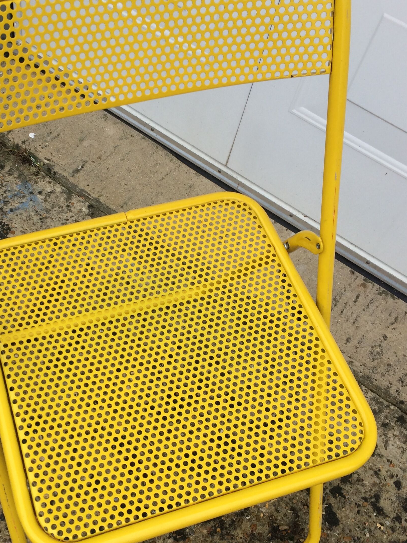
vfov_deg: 42.9
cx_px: 137
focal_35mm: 44
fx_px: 690
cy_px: 289
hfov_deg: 32.6
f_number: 2.2
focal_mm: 4.15
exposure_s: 1/246
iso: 32
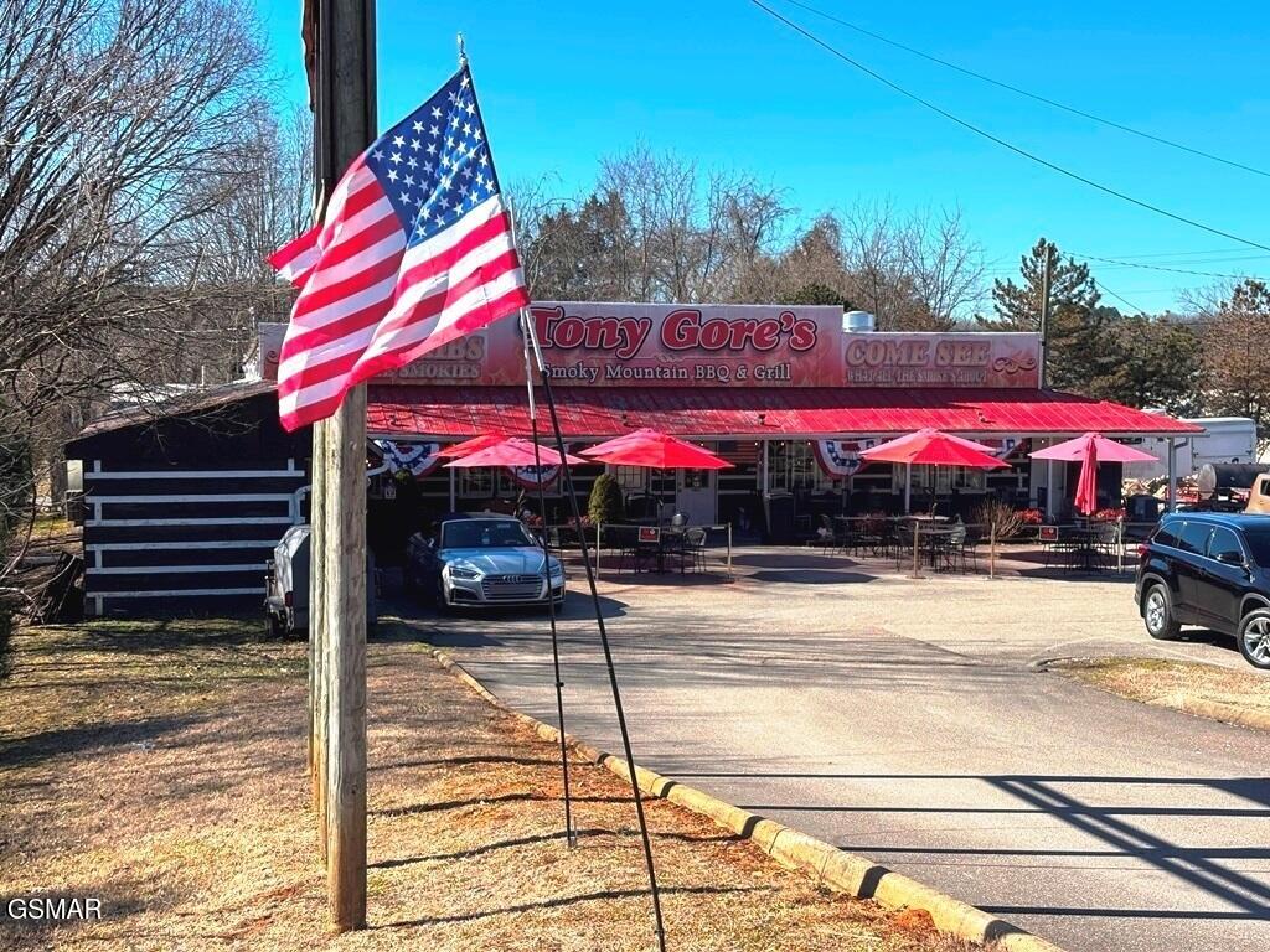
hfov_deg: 36.8
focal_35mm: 52
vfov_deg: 28.0
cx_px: 635
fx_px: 1908
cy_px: 476
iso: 40
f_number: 1.6
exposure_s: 1/1812
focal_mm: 5.96
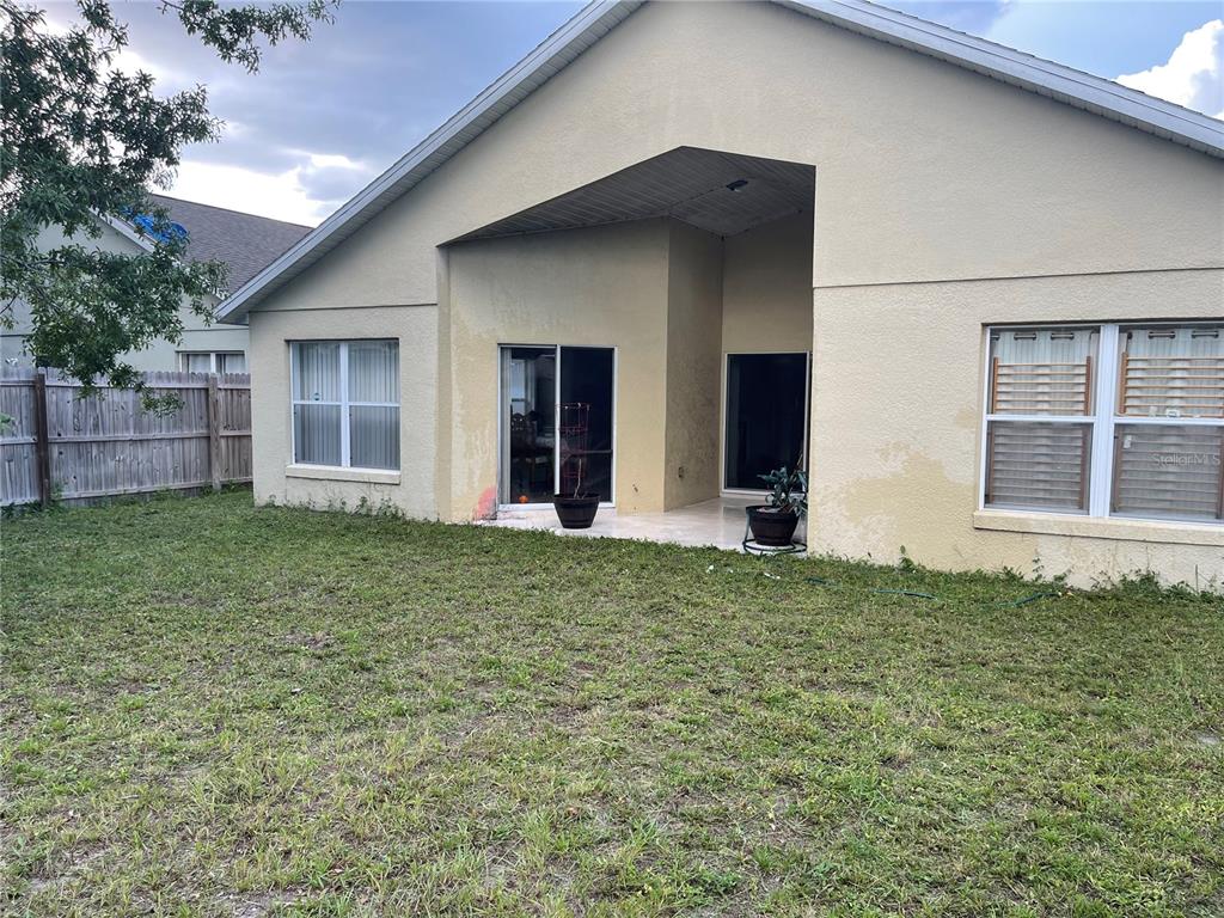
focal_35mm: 26
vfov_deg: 53.1
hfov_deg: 67.3
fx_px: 919
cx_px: 612
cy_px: 459
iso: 32
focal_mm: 5.1
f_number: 1.6
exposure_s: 1/348
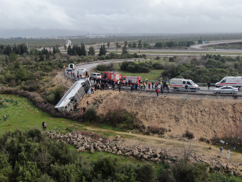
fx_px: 294
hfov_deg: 44.8
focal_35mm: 42
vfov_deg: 34.3
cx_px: 114
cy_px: 81
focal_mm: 6.48
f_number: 3.4
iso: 110
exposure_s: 1/640
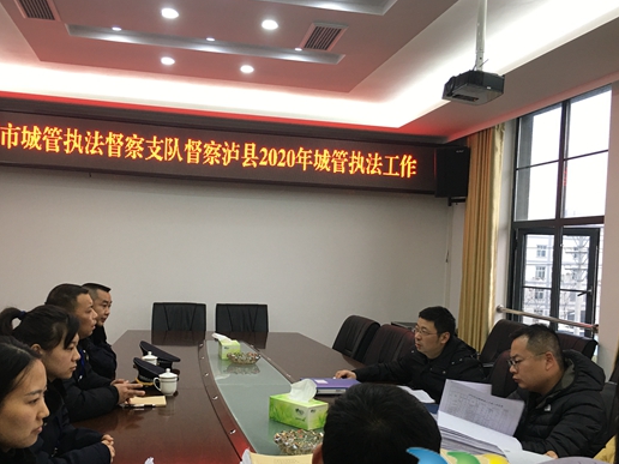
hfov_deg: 51.3
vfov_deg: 39.6
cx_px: 288
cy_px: 267
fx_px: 644
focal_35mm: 36
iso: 50
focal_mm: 4.15
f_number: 2.2
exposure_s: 1/33
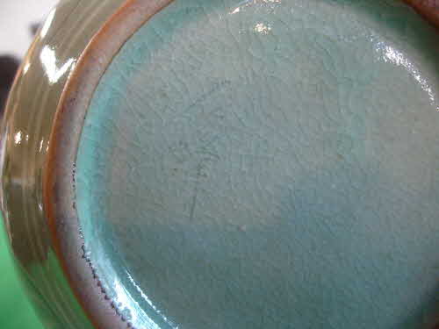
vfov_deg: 40.7
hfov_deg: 52.6
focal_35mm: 35
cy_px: 164
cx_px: 220
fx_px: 444
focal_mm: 5.8
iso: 200
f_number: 2.8
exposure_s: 1/20
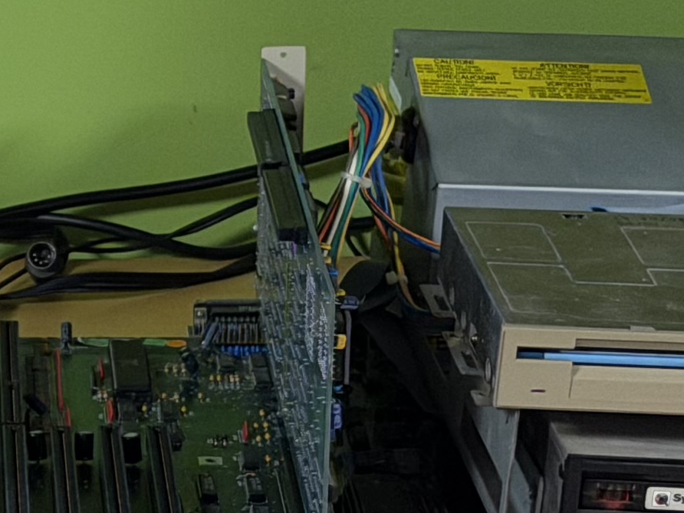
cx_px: -476
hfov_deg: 8.8
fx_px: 4288
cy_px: 404
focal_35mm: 217
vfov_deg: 6.8
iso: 250
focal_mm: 6.76
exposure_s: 1/49
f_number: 1.78
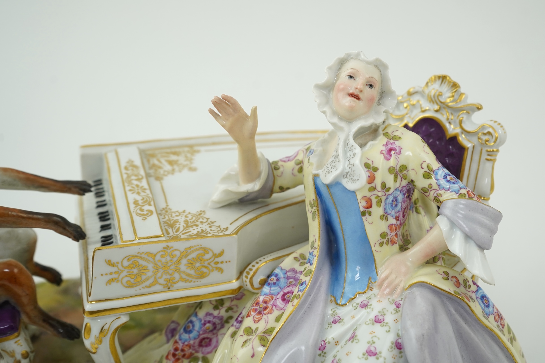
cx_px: 272
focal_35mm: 38
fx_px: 575
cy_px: 182
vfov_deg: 35.1
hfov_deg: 50.7
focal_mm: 38
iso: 640
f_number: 6.3
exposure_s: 1/80
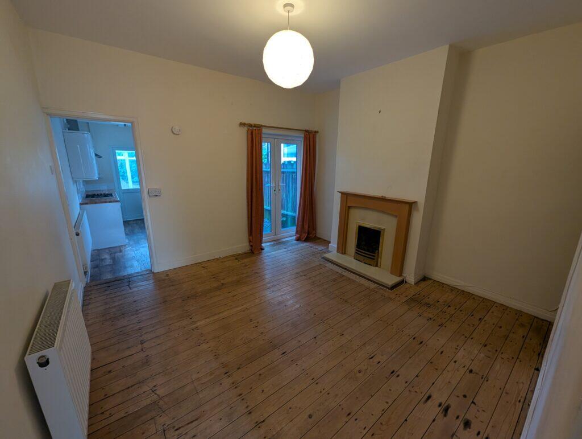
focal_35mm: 13
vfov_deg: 90.1
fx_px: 219
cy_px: 220
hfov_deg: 106.1
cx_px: 291
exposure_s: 1/50
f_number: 2.2
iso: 216
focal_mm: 1.95
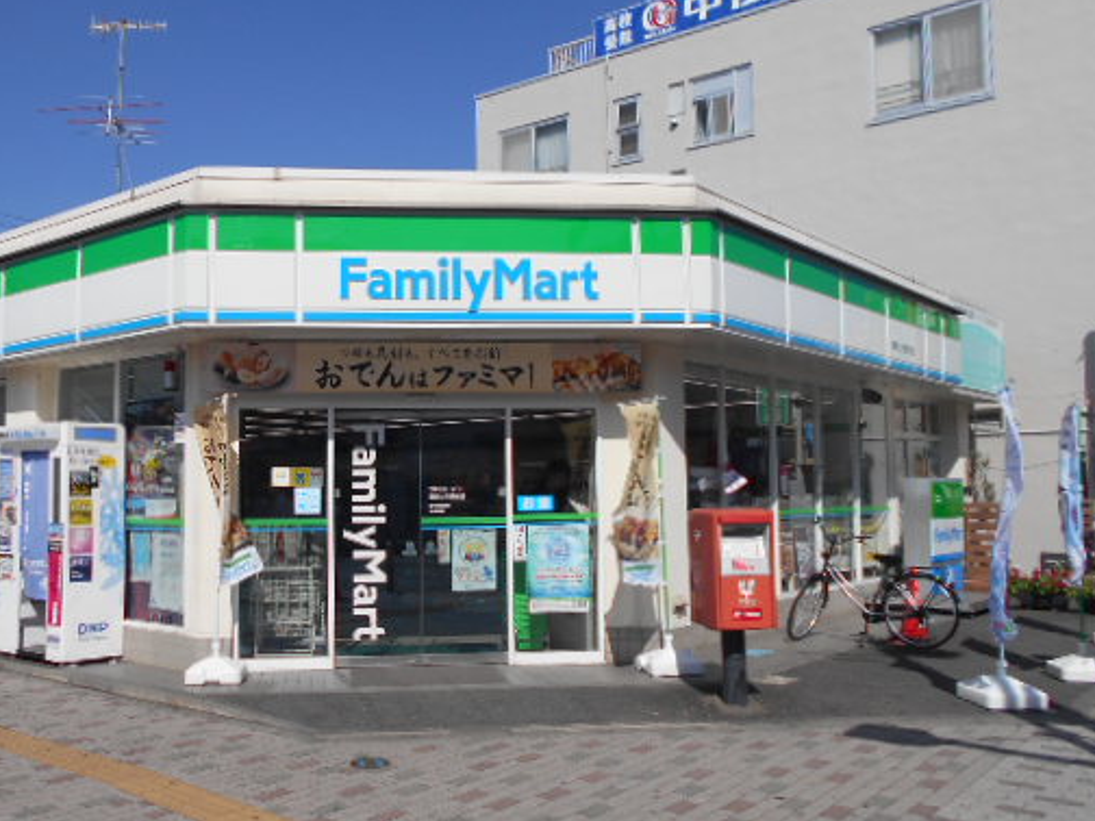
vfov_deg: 42.9
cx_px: 415
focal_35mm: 33
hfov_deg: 54.8
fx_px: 1044
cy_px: 424
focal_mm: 4.6
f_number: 8
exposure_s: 1/320
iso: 80
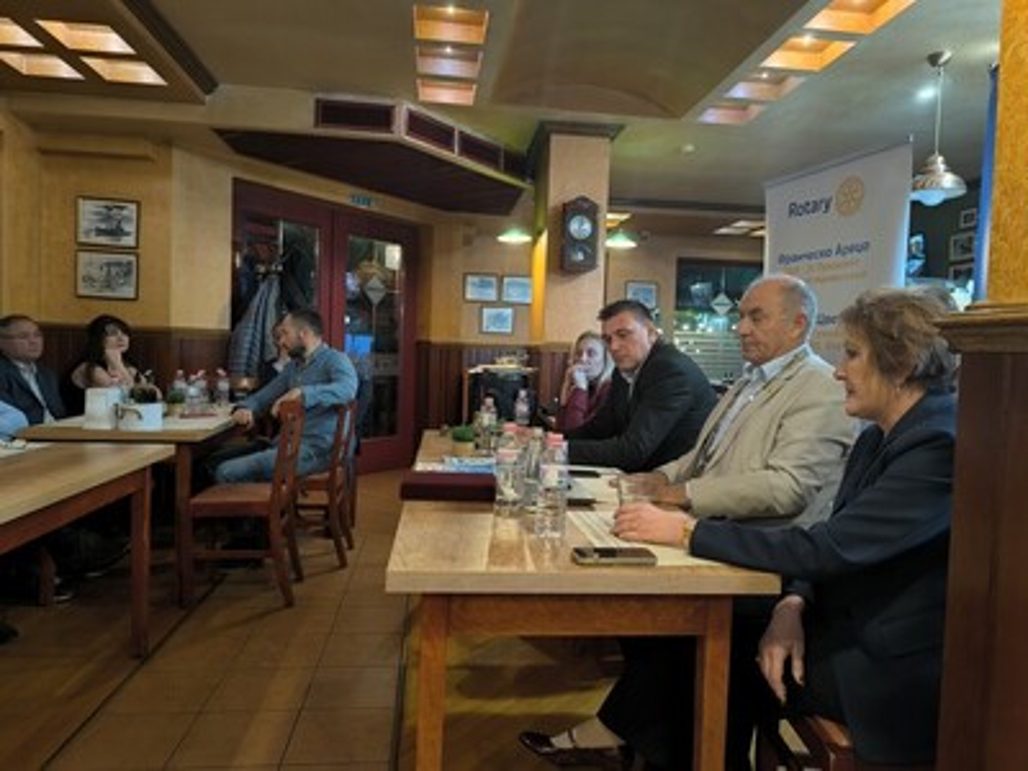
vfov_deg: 58.9
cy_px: 386
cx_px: 514
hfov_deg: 73.9
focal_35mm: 23
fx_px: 683
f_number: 1.65
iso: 1250
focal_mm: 6.14
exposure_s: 1/20
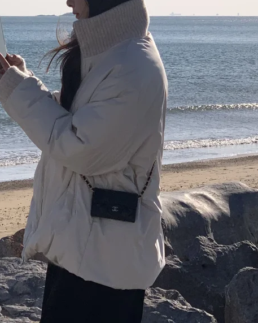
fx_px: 1221
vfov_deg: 14.9
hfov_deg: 12.0
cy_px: 33
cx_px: 36
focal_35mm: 128
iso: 16
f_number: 2.4
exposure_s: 1/3690
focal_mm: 6
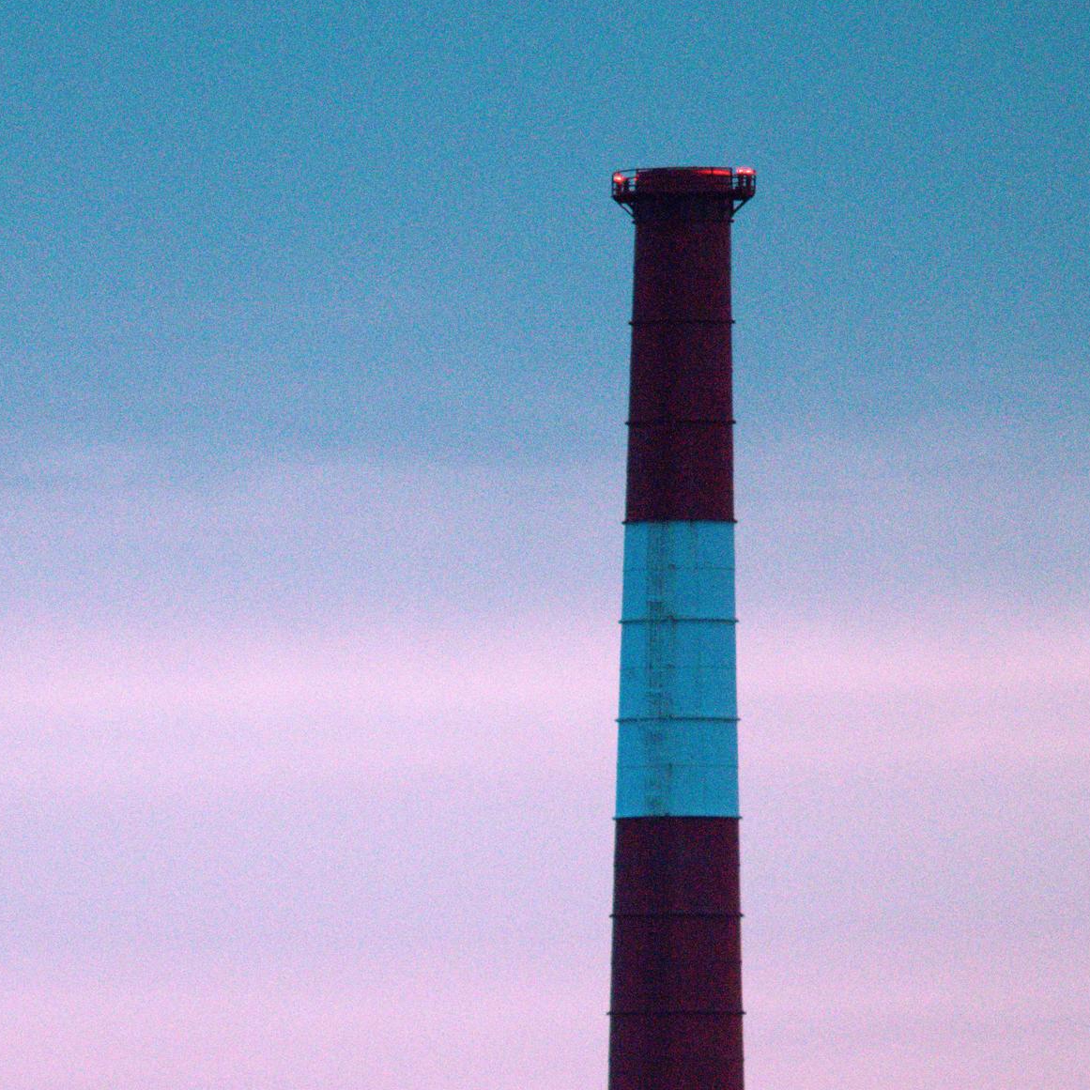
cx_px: 203
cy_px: 1316
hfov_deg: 1.9
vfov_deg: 1.9
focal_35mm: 900
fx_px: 32062
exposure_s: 1/500
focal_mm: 400
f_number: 8
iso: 2500
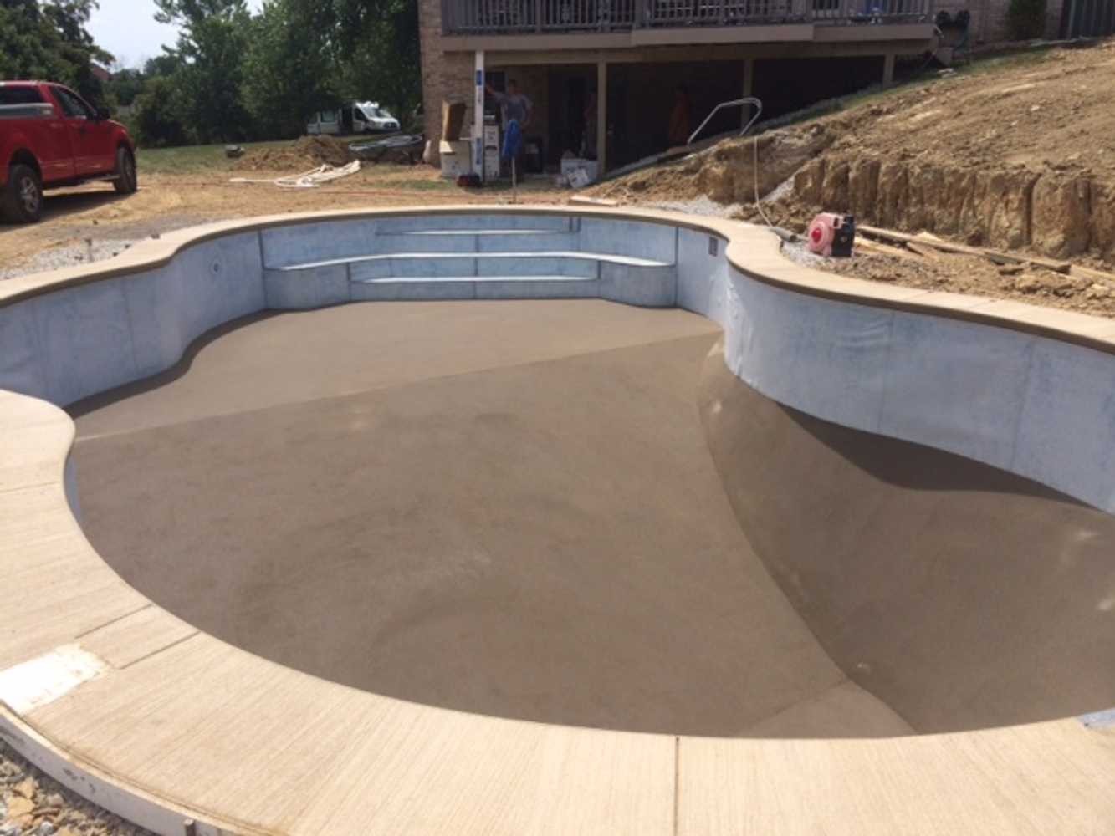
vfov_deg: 46.8
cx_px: 558
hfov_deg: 60.0
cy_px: 418
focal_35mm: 30
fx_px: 966
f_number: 2.2
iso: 32
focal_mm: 4.12
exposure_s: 1/2415
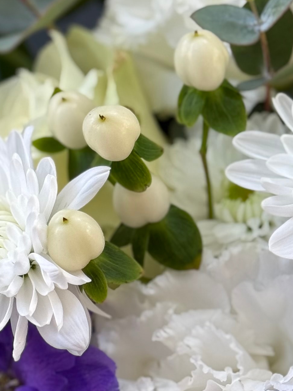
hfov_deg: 9.9
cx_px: 51
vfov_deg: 13.2
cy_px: 317
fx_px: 1682
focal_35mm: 149
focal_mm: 6.76
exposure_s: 1/130
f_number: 1.78
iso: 50
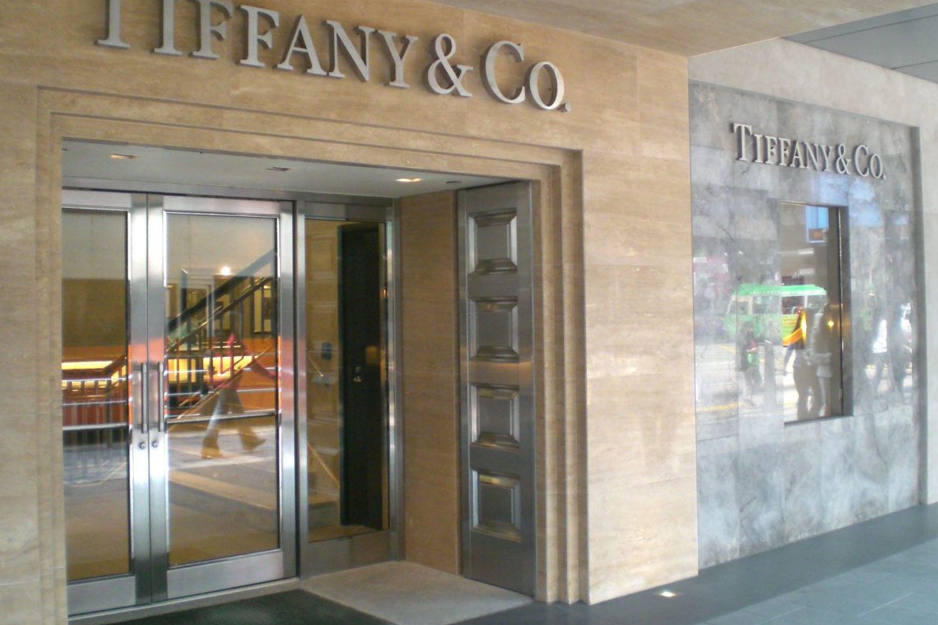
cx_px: 467
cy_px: 300
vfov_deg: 33.4
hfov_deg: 48.5
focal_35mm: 40
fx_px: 1042
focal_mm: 6.3
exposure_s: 1/80
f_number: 3.1
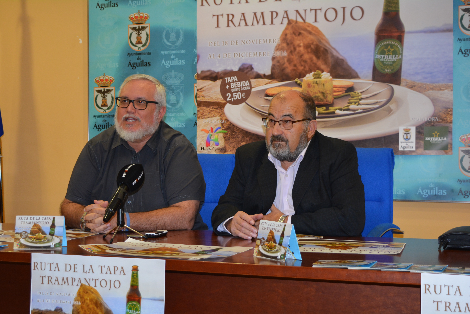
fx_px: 784
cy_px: 157
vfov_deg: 22.7
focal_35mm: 60
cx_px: 235
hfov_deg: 33.4
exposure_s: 1/60
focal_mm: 40
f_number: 4.8
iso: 900
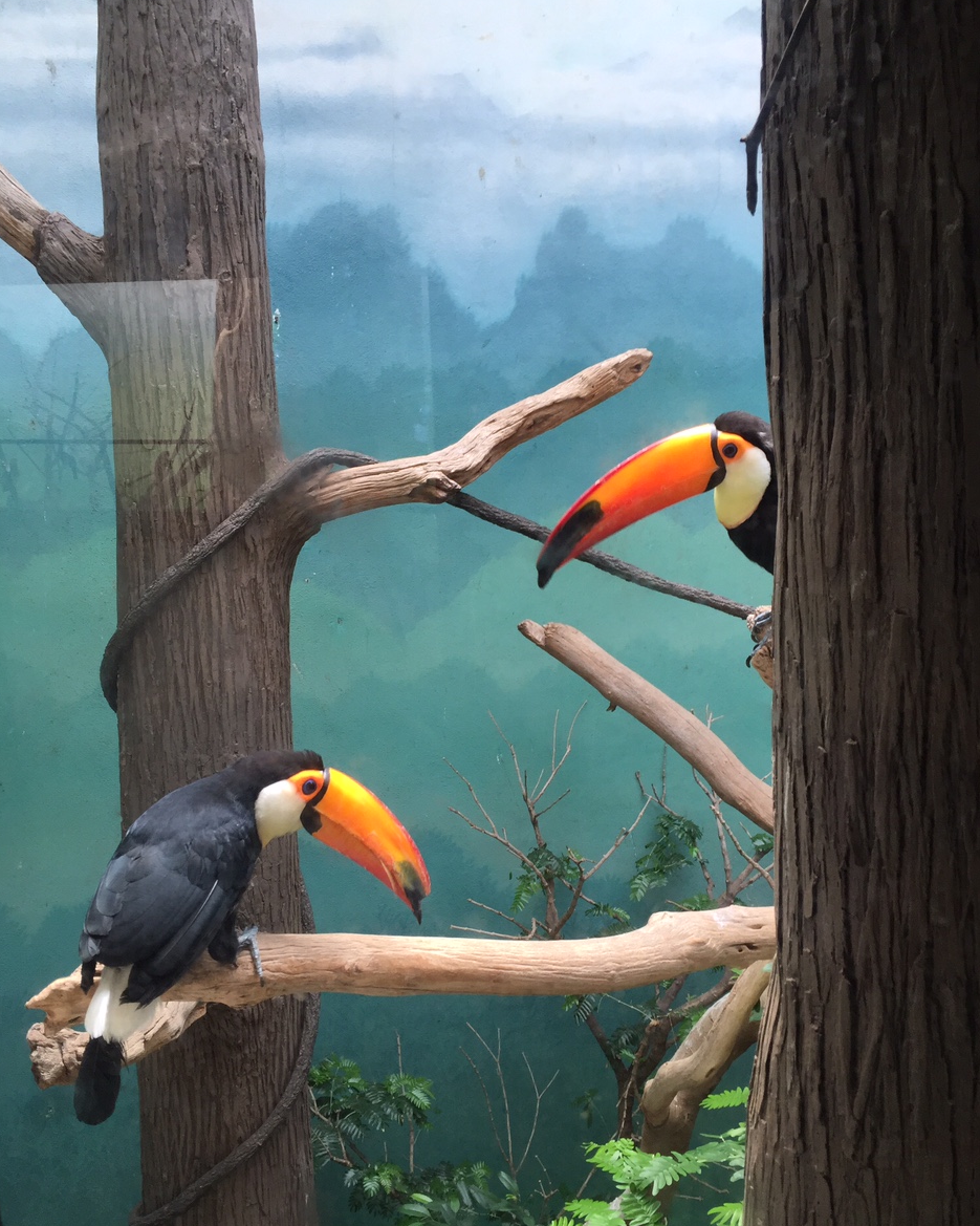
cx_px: 481
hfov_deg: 47.1
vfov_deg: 57.2
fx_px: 1124
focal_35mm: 31
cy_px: 643
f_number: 2.2
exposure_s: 1/120
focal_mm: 4.15
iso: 50
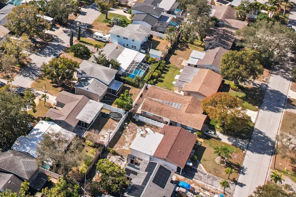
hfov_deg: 24.8
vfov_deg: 17.9
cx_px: -105
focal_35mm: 69
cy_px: -84
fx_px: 567
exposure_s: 1/1250
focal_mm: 8.4
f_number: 2.8
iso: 400
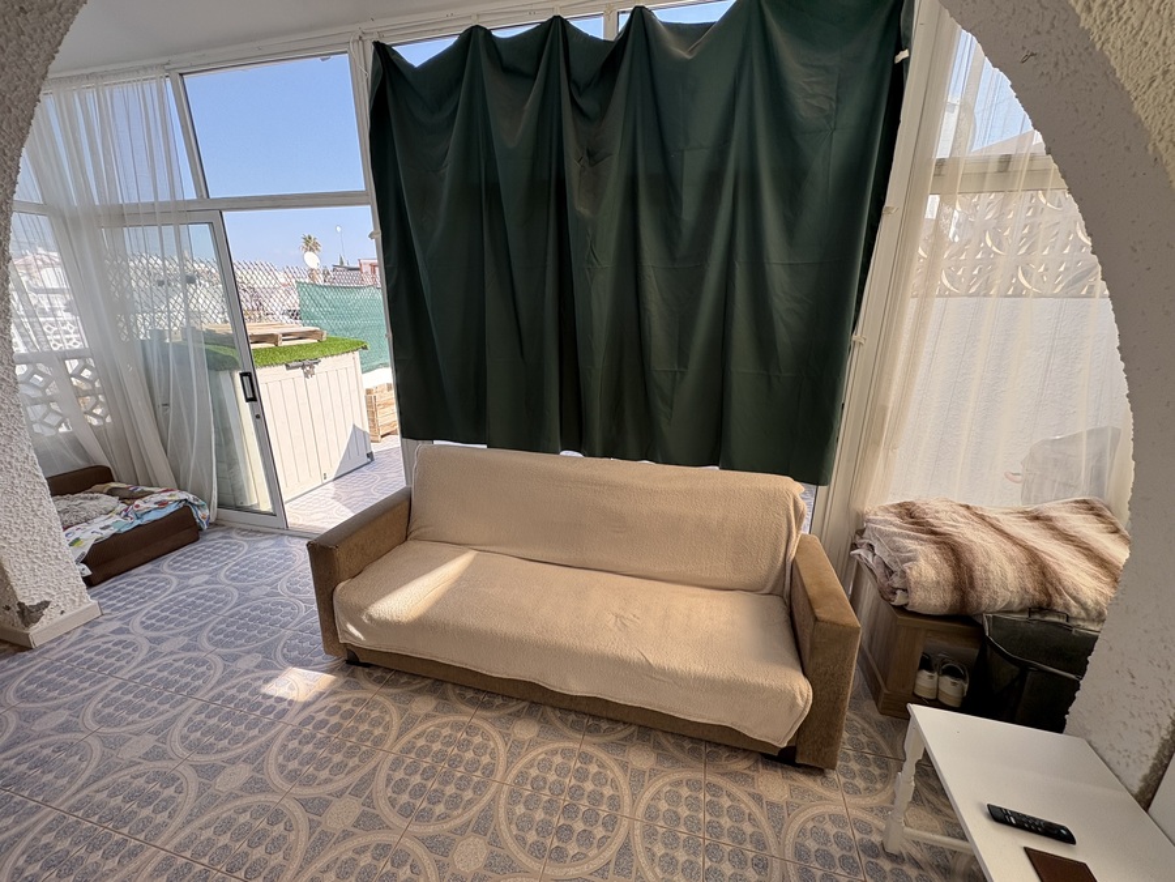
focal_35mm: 14
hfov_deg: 102.1
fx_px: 475
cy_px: 441
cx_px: 588
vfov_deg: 85.7
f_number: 2.2
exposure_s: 1/344
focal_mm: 2.22
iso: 64
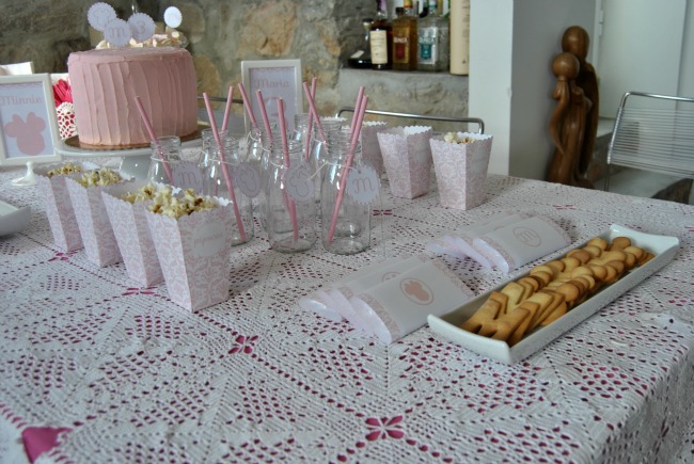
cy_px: 232
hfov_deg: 55.1
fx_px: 666
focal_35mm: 34
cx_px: 347
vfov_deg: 38.5
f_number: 5
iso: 100
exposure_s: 1/60
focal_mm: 23
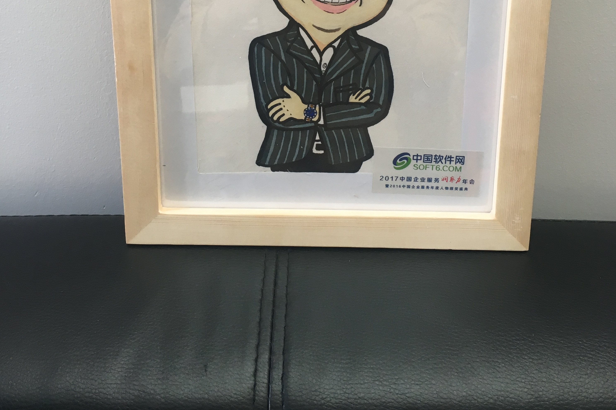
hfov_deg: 47.4
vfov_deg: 31.4
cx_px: 310
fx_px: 701
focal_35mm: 41
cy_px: 57
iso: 32
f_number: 2.2
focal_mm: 4.15
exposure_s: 1/33
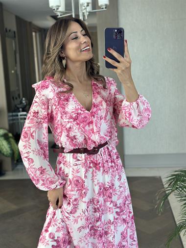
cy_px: 124
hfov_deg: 30.3
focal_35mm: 48
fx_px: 344
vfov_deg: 39.6
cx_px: 93
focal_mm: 6.86
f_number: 1.78
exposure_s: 1/150
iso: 160
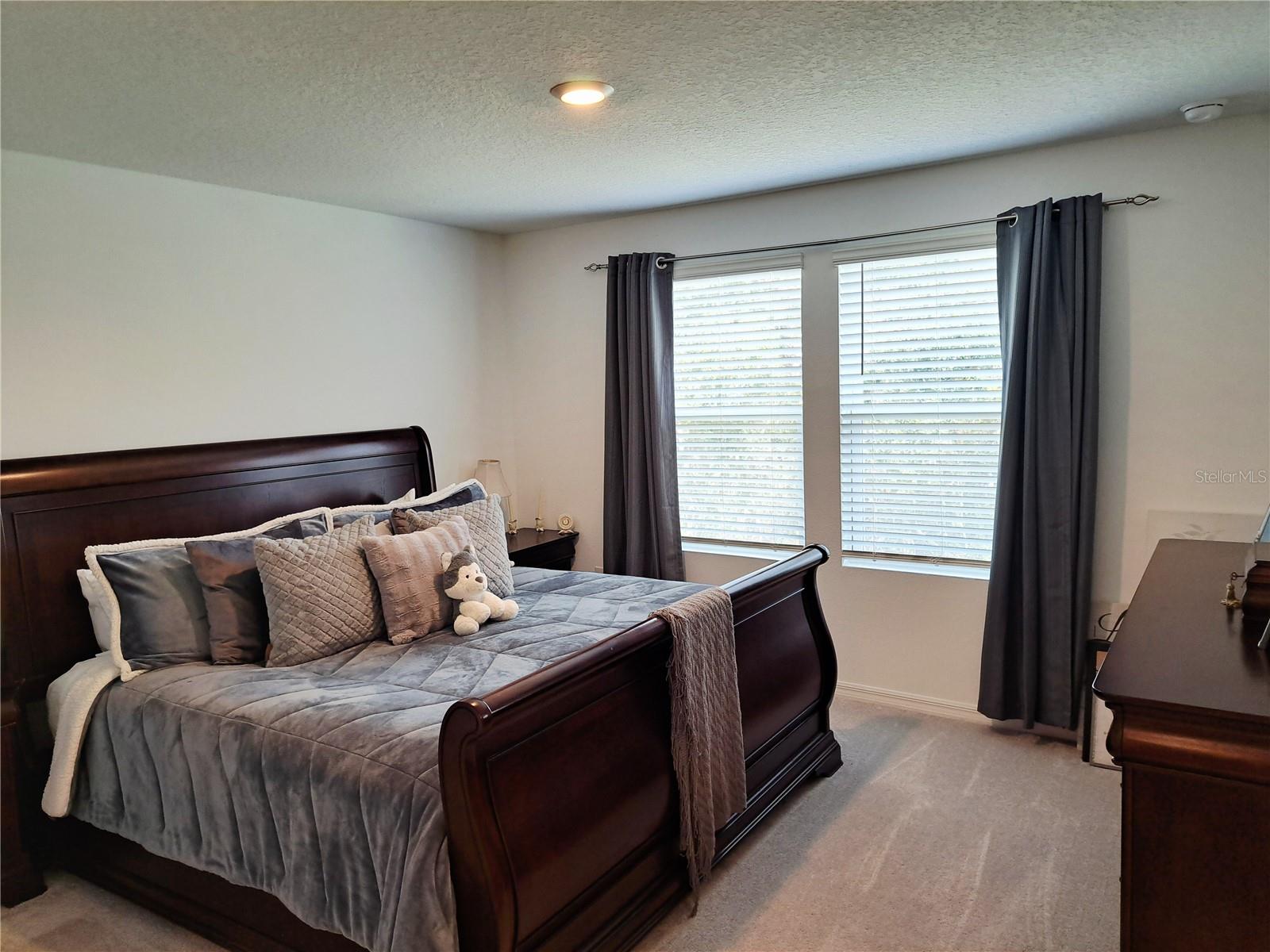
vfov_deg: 56.8
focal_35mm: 24
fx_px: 881
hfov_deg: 71.6
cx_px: 635
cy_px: 476
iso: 50
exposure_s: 1/60.2
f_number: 1.8
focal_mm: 5.23
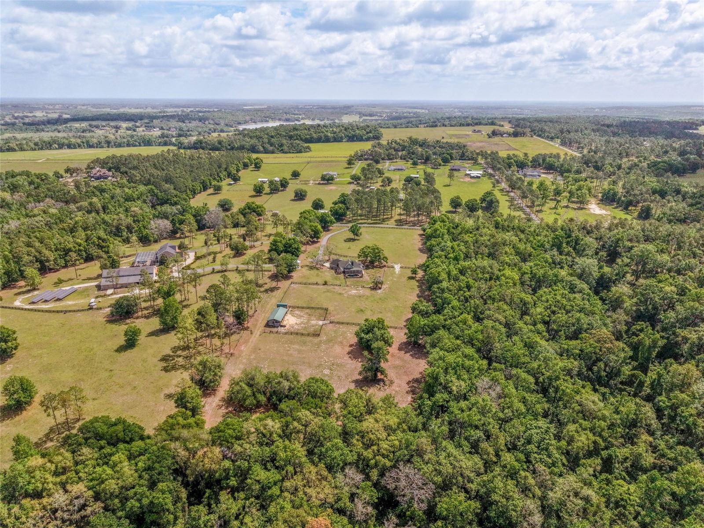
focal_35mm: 24
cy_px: 264
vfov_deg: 56.8
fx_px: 488
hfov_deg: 71.6
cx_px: 352
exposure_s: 1/350
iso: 200
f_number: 1.8
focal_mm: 8.67
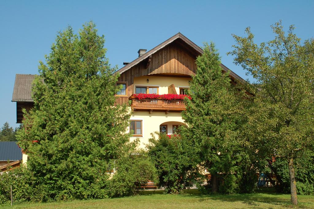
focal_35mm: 52
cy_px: 104
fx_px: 458
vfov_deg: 25.7
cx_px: 157
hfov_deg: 37.9
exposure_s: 1/250
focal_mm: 35
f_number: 10
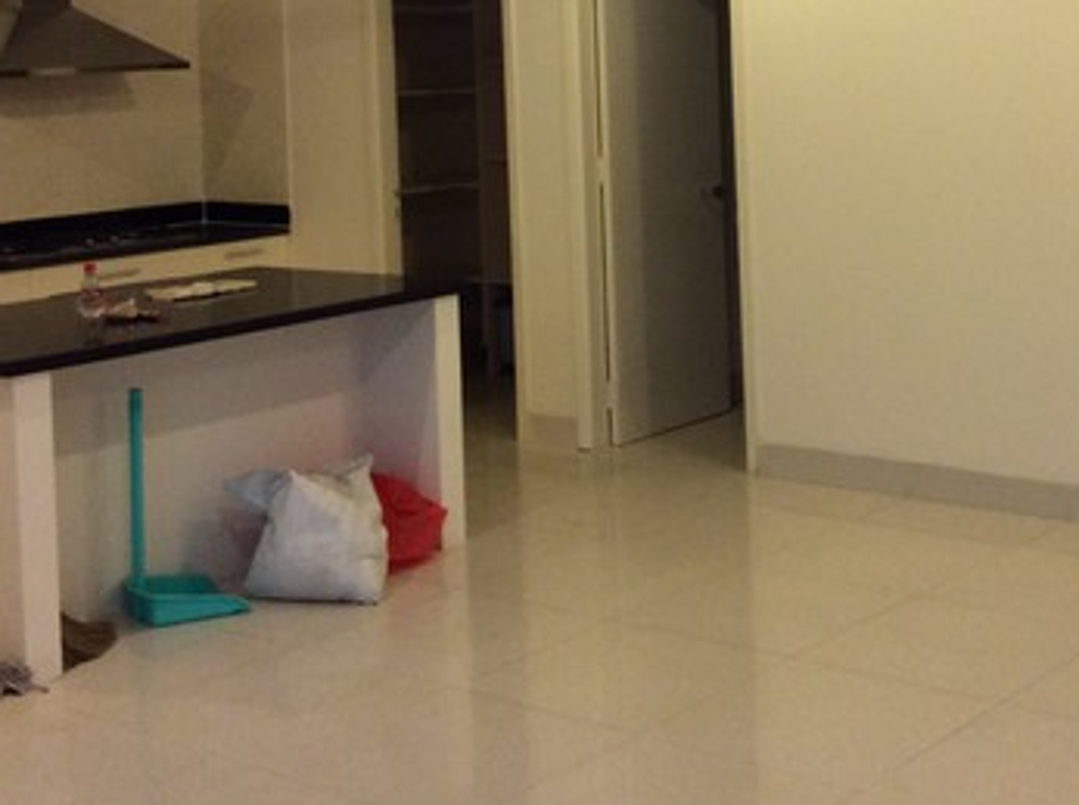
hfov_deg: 32.5
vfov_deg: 24.1
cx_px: 721
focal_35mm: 59
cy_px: 90
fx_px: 1836
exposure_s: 1/24
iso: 125
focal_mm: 3.3
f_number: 2.4
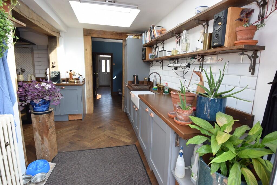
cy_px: 92
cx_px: 138
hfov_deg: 90.0
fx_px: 139
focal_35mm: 18
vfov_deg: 67.5
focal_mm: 12
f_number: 6.3
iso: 400
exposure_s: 1/160
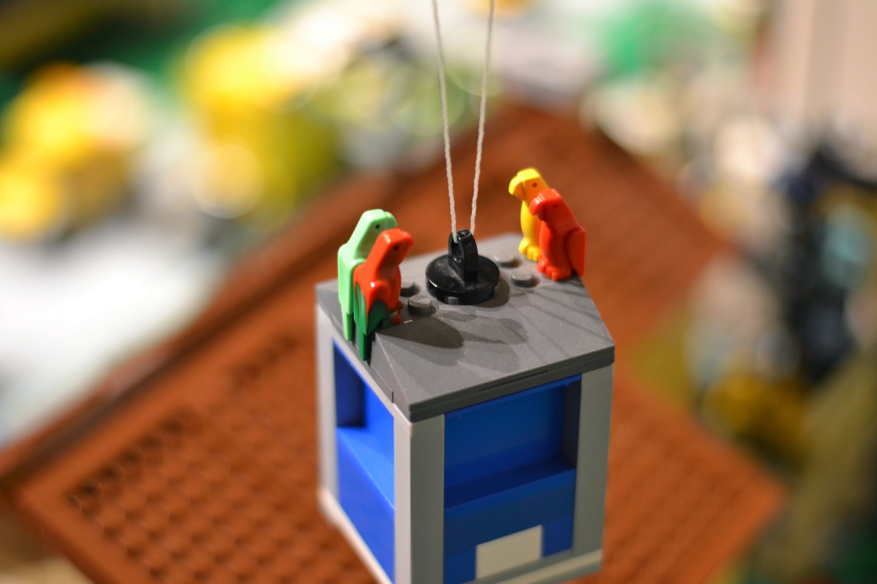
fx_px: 1827
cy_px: 292
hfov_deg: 27.0
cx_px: 438
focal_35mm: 75
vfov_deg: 18.2
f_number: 1.8
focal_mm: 50
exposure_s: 1/60
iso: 800
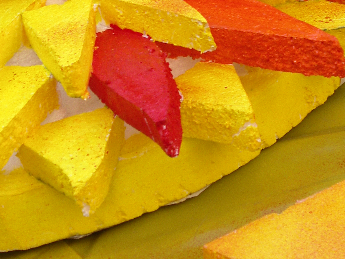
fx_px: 1874
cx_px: 106
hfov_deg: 10.5
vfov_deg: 7.9
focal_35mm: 188
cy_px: 1
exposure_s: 1/200
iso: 80
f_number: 4
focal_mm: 14.9
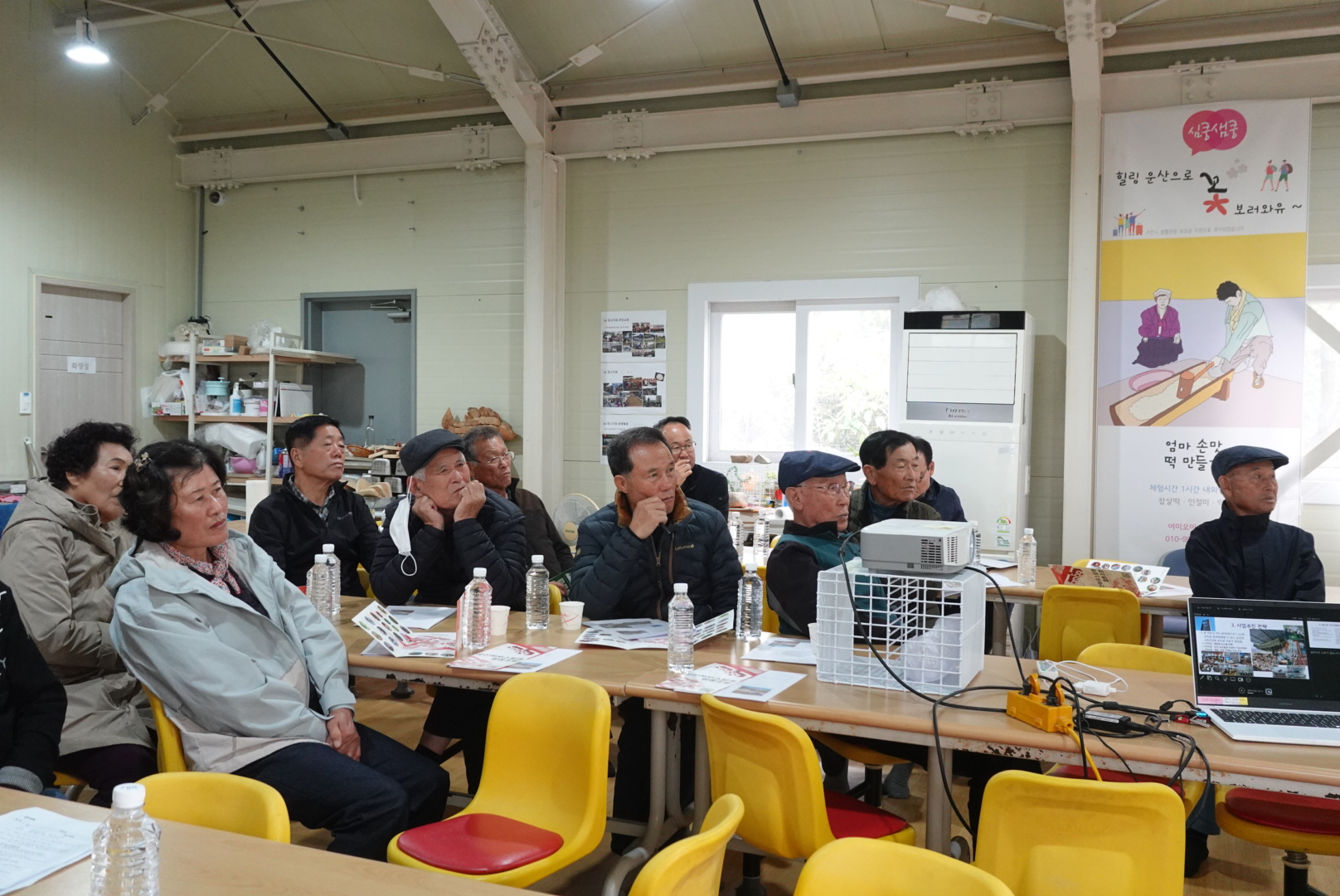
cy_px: 448
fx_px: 1192
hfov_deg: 58.7
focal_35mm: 32
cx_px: 670
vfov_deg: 41.2
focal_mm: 11.9
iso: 1250
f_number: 3.5
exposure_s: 1/160
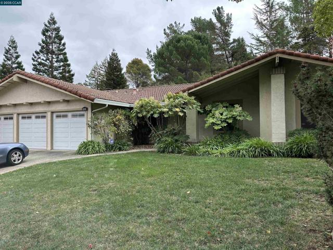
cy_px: 125
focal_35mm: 24
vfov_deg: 56.8
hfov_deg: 71.6
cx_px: 166
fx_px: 231
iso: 80
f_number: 1.78
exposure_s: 1/699
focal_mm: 6.86
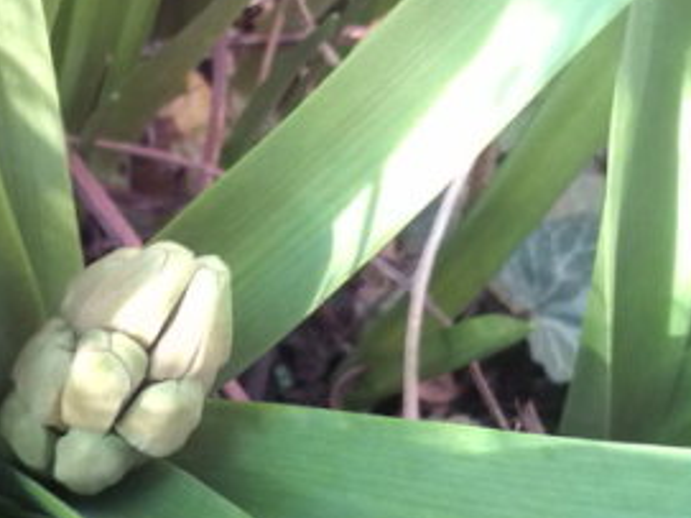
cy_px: 341
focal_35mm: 59
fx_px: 1177
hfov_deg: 32.1
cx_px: 168
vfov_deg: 24.7
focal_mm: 3.3
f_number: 2.8
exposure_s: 1/20
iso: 62
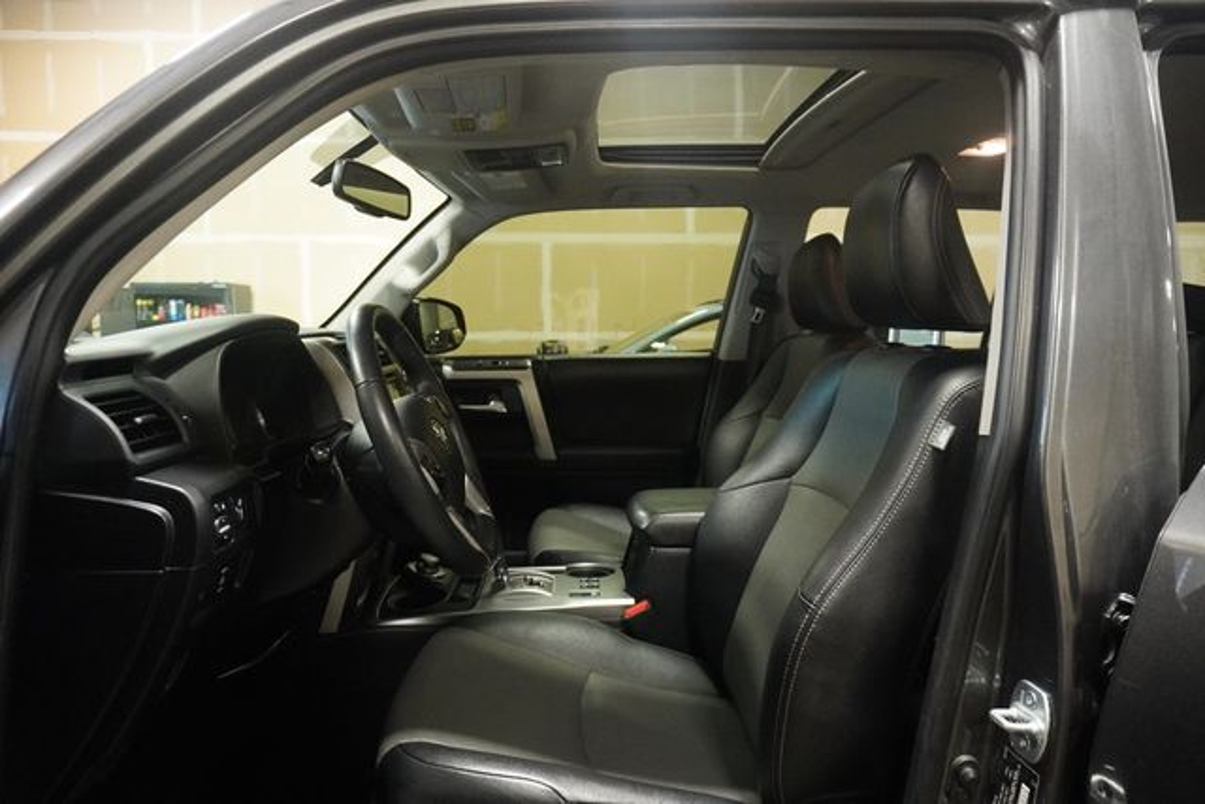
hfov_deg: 73.7
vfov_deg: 53.2
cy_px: 402
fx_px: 803
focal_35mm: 24
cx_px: 602
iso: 6400
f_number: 3.5
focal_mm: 16
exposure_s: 1/100
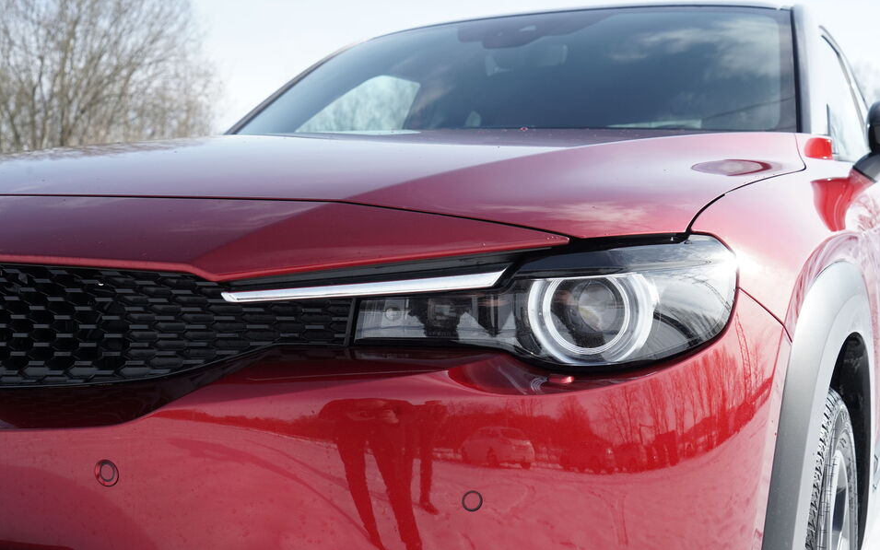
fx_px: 983
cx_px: 441
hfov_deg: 48.2
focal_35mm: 41
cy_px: 287
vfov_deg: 31.3
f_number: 8
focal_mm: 40
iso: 400
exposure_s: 1/400
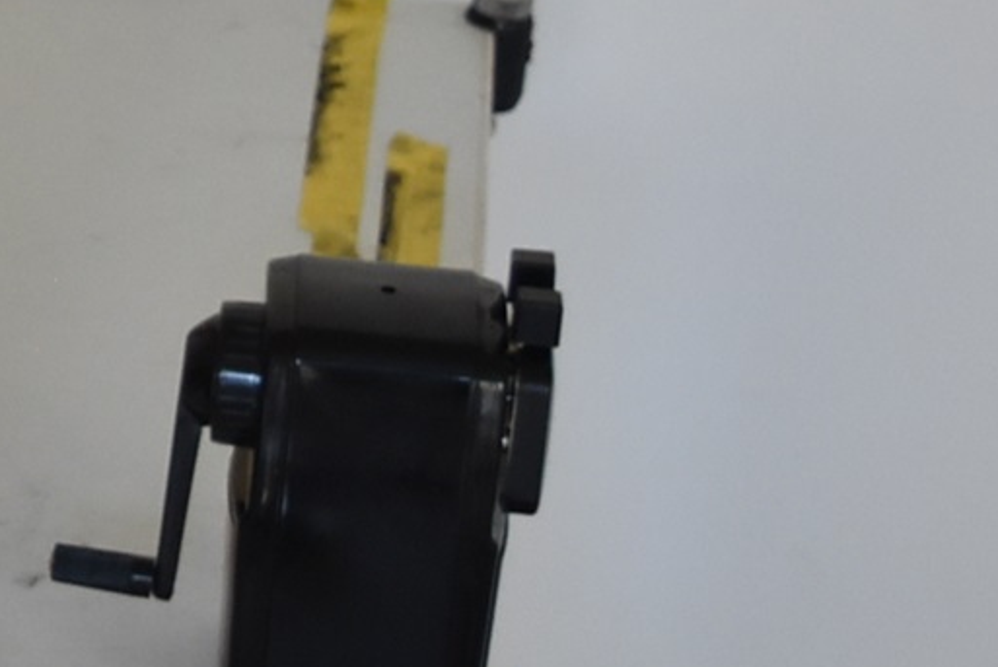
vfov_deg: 5.7
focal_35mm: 238
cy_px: -486
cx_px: -1042
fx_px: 6603
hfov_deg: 8.2
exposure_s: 1/60
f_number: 4.5
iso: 900
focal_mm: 34
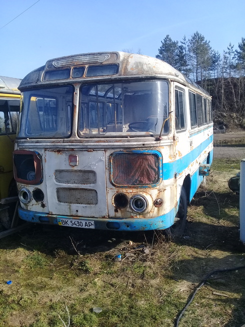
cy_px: 164
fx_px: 292
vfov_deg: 58.3
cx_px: 122
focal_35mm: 31
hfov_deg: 45.5
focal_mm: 3.3
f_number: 2.2
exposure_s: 1/799
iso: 50
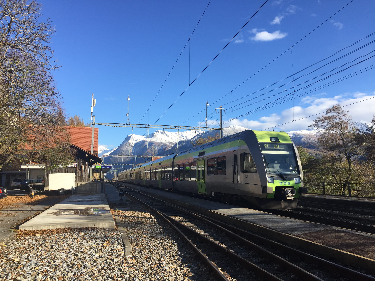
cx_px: 188
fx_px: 314
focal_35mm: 29
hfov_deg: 61.7
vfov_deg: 48.2
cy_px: 140
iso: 32
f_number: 2.2
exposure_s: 1/1099
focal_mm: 4.15
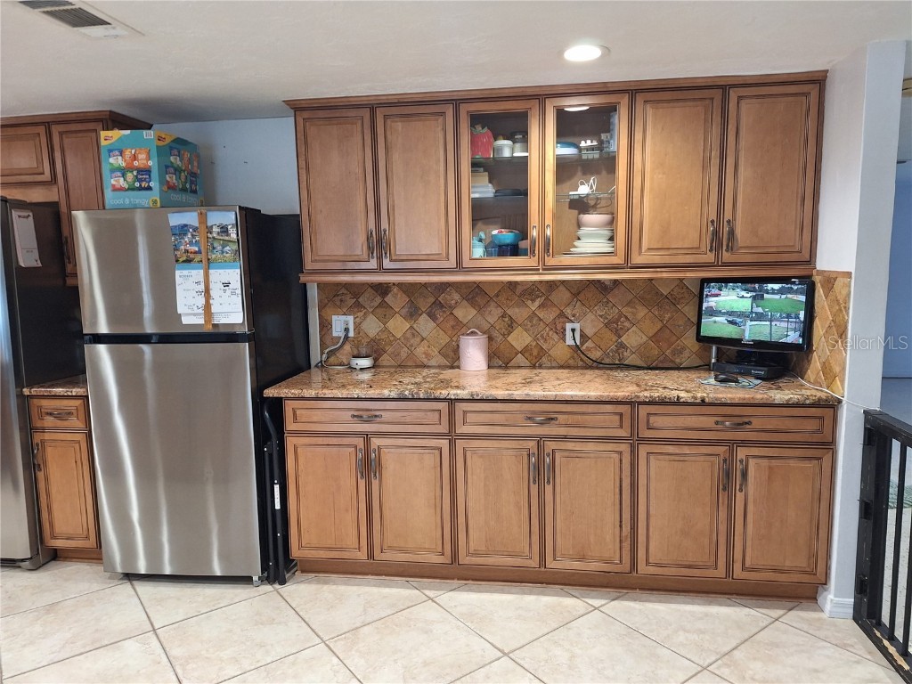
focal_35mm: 23
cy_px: 342
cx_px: 456
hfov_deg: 73.9
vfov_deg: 58.9
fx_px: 606
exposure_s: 1/40
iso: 200
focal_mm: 5.54
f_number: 1.8
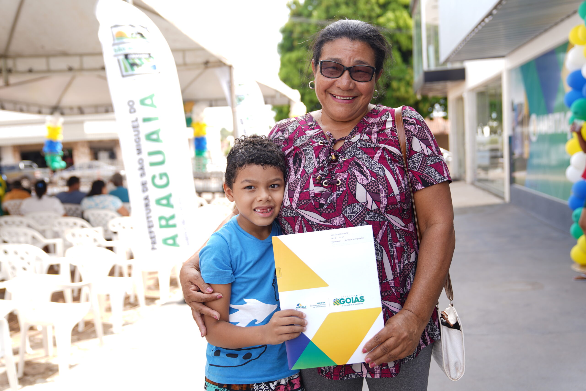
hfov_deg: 55.8
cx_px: 293
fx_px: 553
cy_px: 196
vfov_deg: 38.9
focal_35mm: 34
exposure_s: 1/160
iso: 50
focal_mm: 34
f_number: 2.8
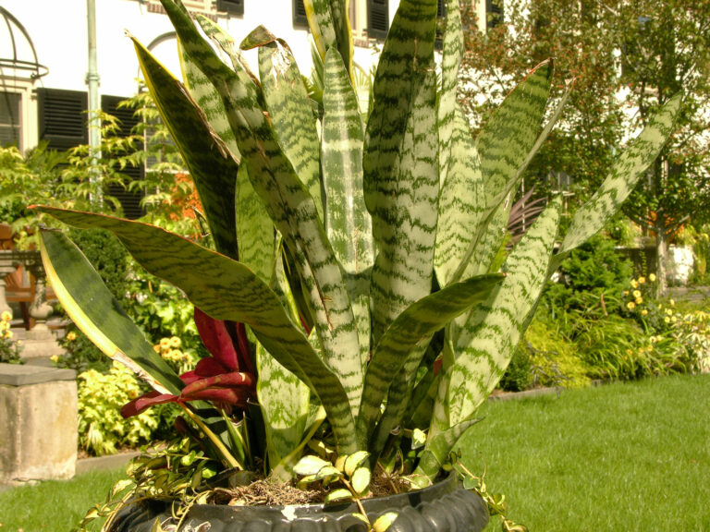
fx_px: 3220
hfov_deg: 12.6
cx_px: 355
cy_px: 266
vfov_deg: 9.5
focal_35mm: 157
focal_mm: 15.7
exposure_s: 1/92.6
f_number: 8
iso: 50
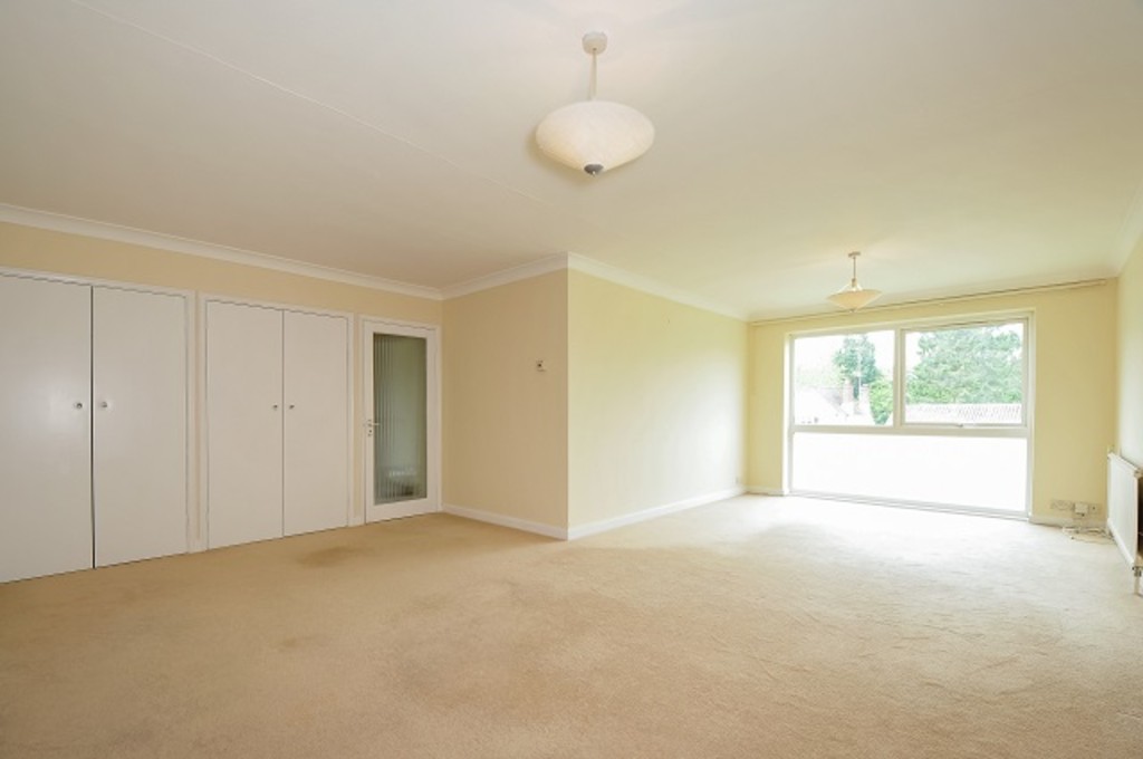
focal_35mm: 15
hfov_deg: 100.5
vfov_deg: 77.2
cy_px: 380
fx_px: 476
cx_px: 572
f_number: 8
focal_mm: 10
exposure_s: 1/13
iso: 200
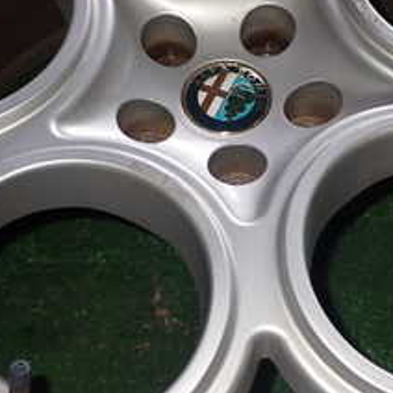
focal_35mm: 90
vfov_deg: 19.3
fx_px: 1156
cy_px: 145
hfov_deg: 19.3
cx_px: 232
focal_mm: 6.37
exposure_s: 1/40
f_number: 7.1
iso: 200
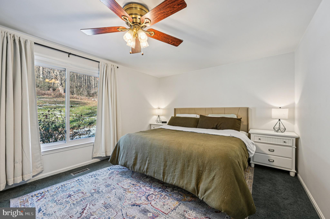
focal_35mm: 14
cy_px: 110
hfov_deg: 104.3
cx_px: 165
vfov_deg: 81.1
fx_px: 128
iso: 160
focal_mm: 14
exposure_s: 1/15
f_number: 8
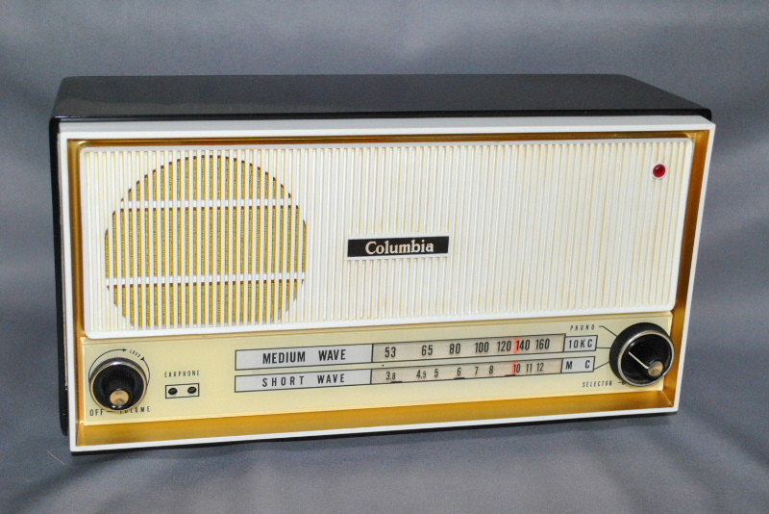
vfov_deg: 28.1
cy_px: 257
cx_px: 384
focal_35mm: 48
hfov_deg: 41.1
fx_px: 1026
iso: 800
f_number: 4.8
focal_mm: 32
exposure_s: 1/60
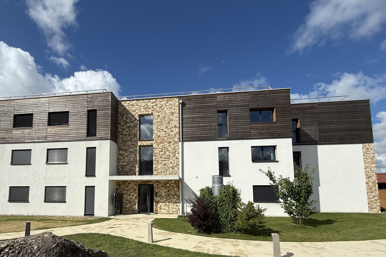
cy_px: 171
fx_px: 193
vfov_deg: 65.6
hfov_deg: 89.3
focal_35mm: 18
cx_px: 162
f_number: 2.2
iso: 50
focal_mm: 2.22
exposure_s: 1/5155
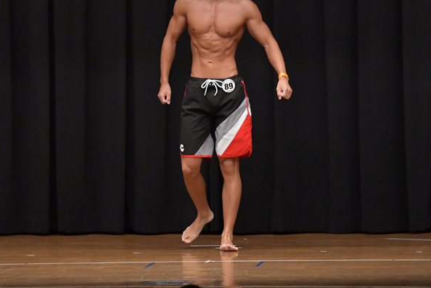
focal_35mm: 313
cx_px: 194
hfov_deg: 6.6
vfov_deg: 4.4
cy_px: 106
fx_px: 3747
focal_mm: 160
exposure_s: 1/400
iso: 6400
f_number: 5.6
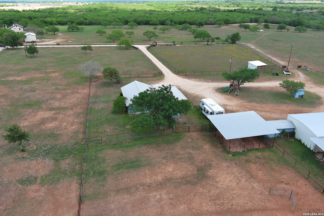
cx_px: 162
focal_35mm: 29
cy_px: 108
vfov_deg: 45.0
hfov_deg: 63.7
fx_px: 261
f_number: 2.8
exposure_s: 1/620
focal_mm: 10.57
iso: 100
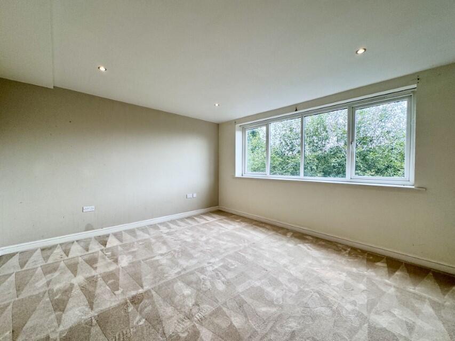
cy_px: 170
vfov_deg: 85.7
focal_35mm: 14
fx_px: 184
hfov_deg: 102.1
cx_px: 228
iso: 64
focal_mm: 2.22
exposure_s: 1/100
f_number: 2.2
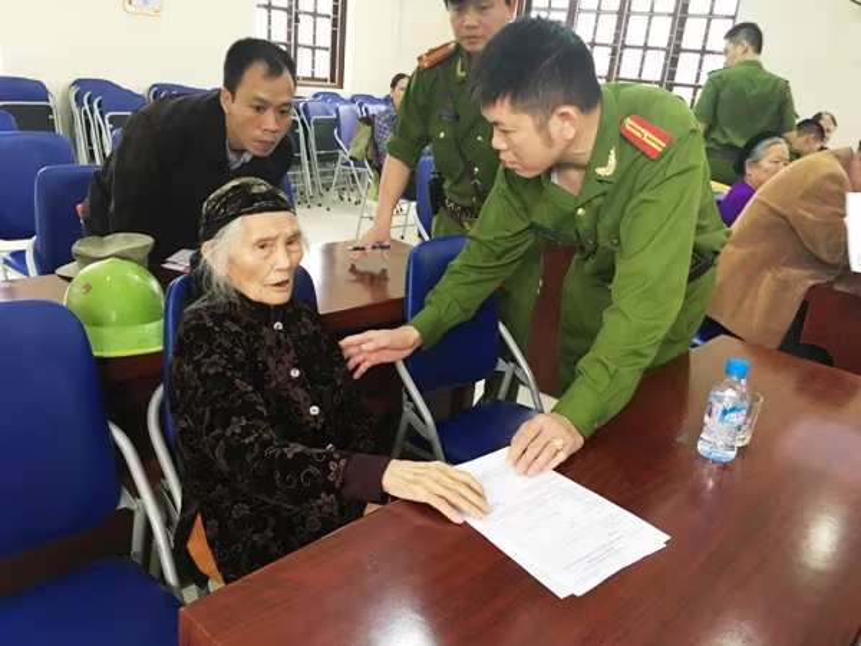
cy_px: 323
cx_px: 430
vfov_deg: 48.2
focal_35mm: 29
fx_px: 721
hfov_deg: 61.7
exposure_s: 1/33
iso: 200
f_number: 2.2
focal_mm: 4.15
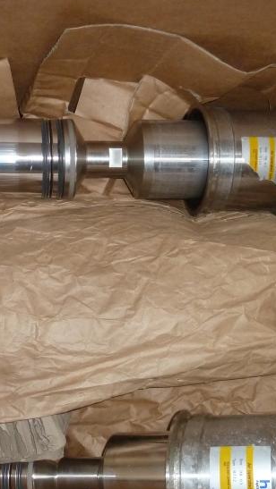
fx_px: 663
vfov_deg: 40.2
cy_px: 315
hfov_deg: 23.5
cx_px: 127
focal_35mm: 51
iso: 200
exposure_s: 1/30
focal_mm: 4.1
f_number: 3.3
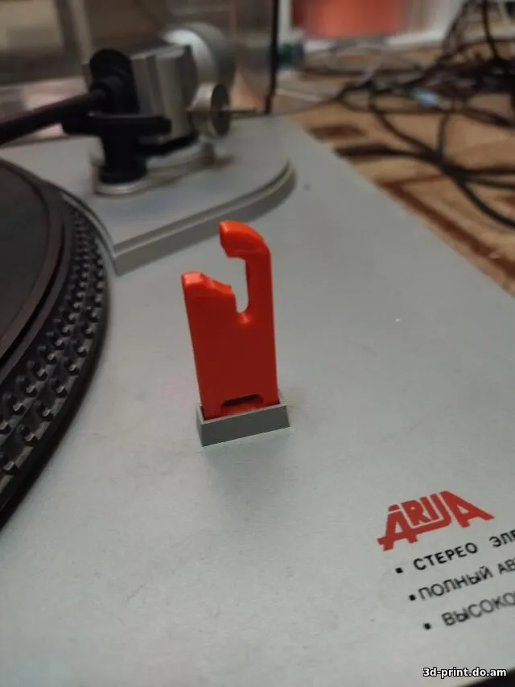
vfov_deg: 65.3
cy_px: 344
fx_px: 535
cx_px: 258
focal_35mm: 27
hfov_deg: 51.4
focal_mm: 4.74
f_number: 1.79
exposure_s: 1/25
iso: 656
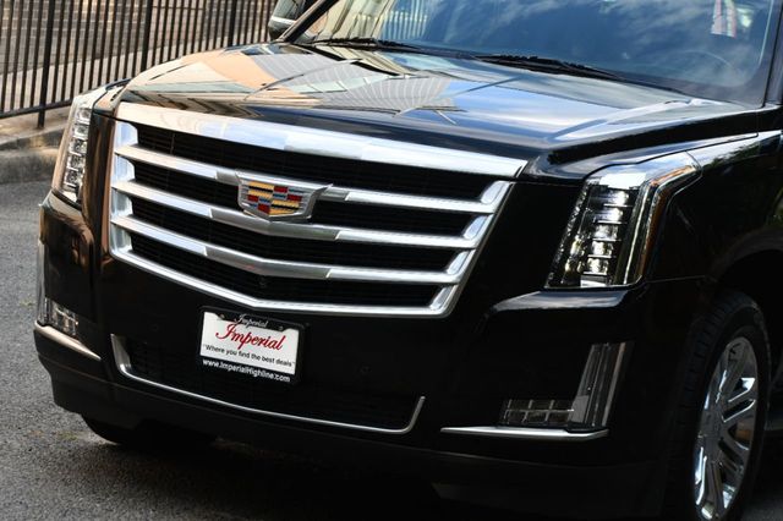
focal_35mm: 105
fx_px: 2282
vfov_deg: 13.0
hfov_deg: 19.5
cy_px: 260
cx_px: 392
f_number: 7.1
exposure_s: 1/250
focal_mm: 70
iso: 200
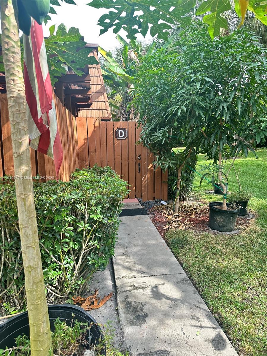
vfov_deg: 71.6
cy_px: 178
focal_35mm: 24
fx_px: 247
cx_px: 134
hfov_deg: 56.8
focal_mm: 6.86
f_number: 1.78
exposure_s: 1/516
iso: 80
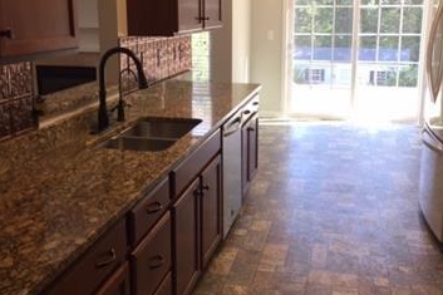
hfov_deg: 47.4
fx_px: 504
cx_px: 222
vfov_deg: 32.4
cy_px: 110
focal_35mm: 41
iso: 32
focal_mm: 4.15
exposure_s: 1/40
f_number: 2.2
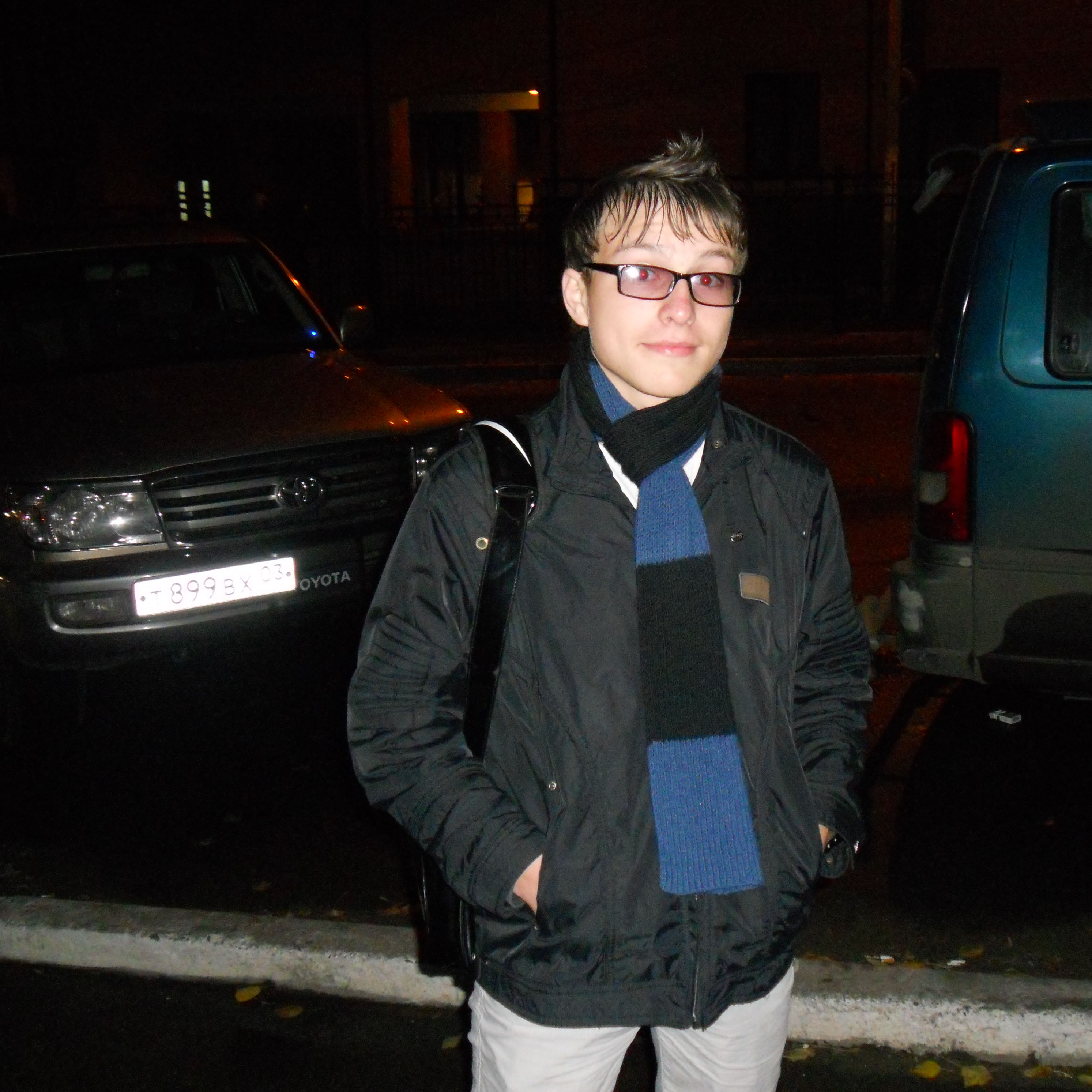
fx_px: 1606
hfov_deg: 37.3
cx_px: 693
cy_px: 545
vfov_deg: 37.6
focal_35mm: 45
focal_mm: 6.9
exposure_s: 1/30
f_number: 3.9
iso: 640
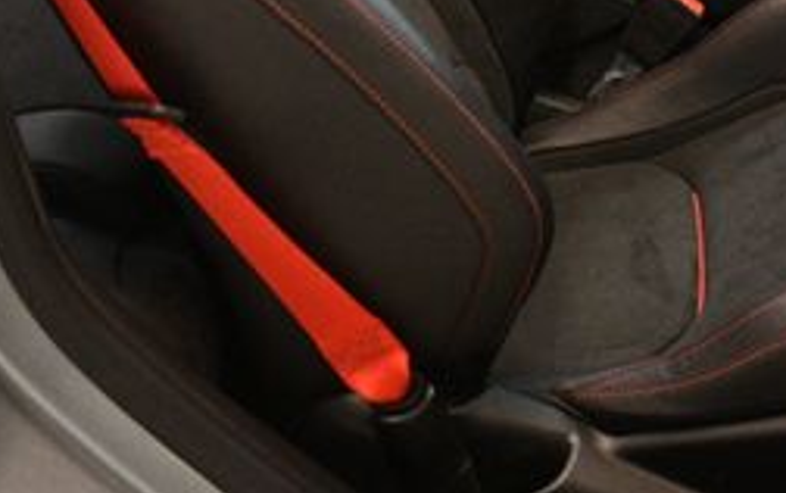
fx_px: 1994
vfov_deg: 13.5
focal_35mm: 93
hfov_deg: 21.5
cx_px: 780
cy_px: -165
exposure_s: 1/125
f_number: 3.8
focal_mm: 24
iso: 2800
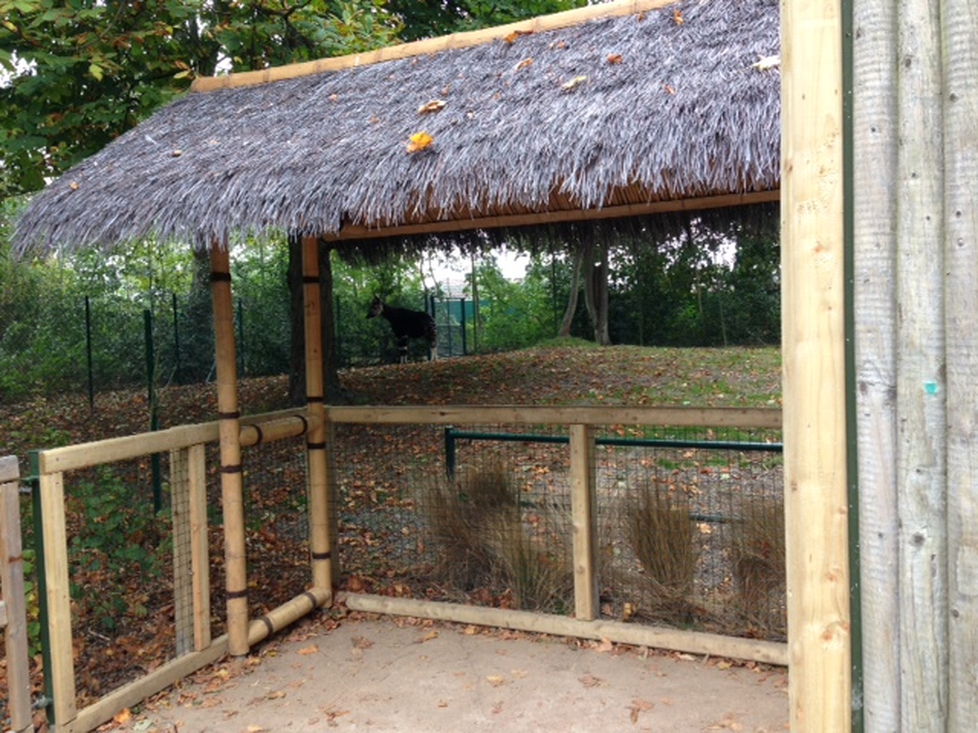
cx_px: 489
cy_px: 366
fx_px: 932
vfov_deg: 42.9
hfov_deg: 55.4
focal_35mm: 33
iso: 50
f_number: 2.4
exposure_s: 1/40
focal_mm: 4.13
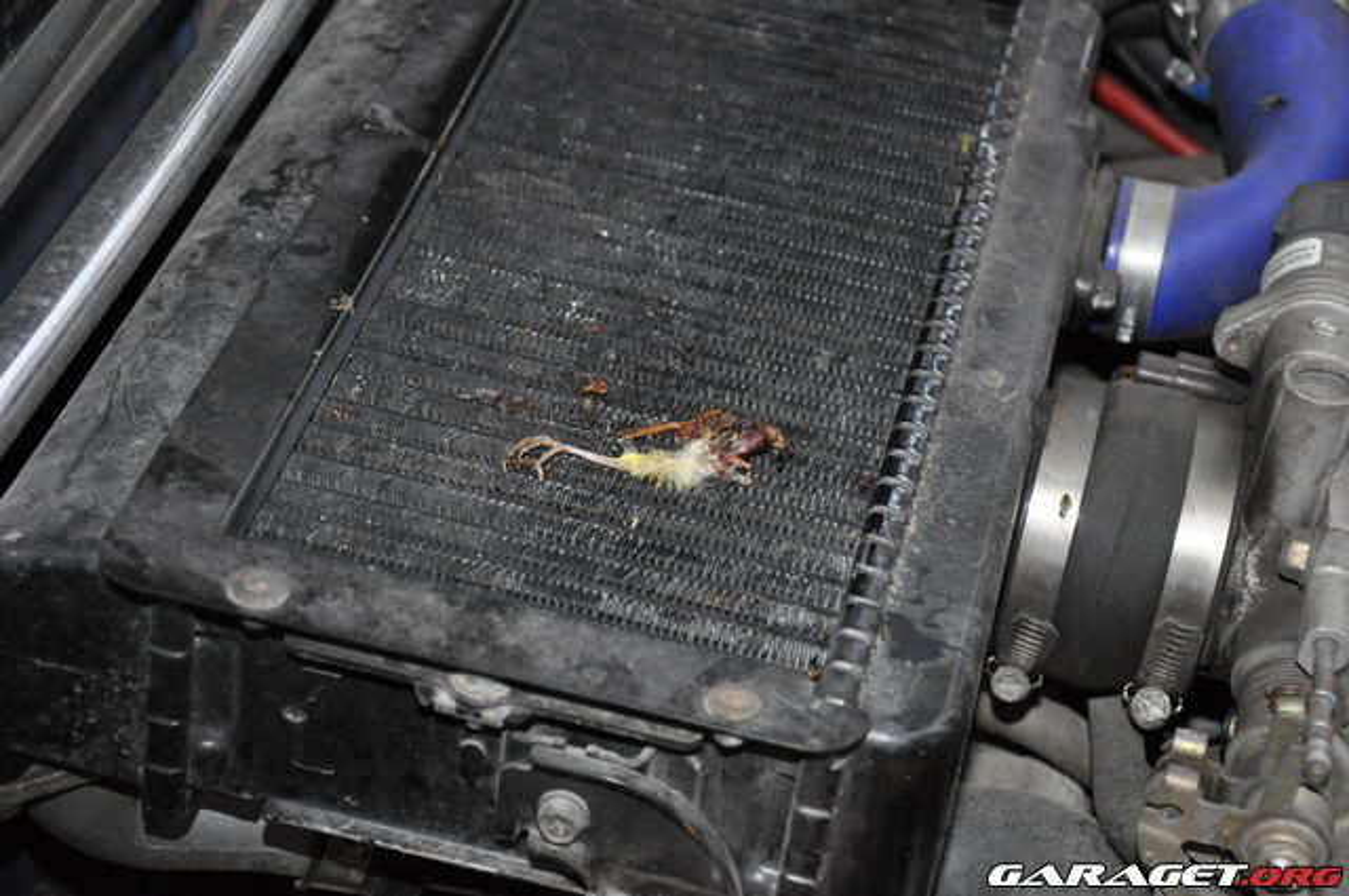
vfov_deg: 15.7
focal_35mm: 87
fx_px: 3256
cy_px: 448
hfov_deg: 23.4
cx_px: 674
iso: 800
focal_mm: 58
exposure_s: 1/60
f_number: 5
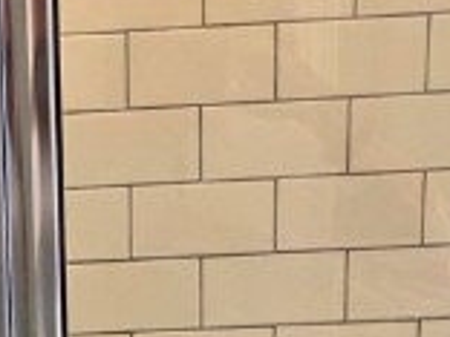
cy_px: 737
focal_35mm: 151
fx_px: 1963
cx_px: -52
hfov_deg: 12.8
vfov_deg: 9.1
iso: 640
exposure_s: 1/120
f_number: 1.7
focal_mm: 6.3
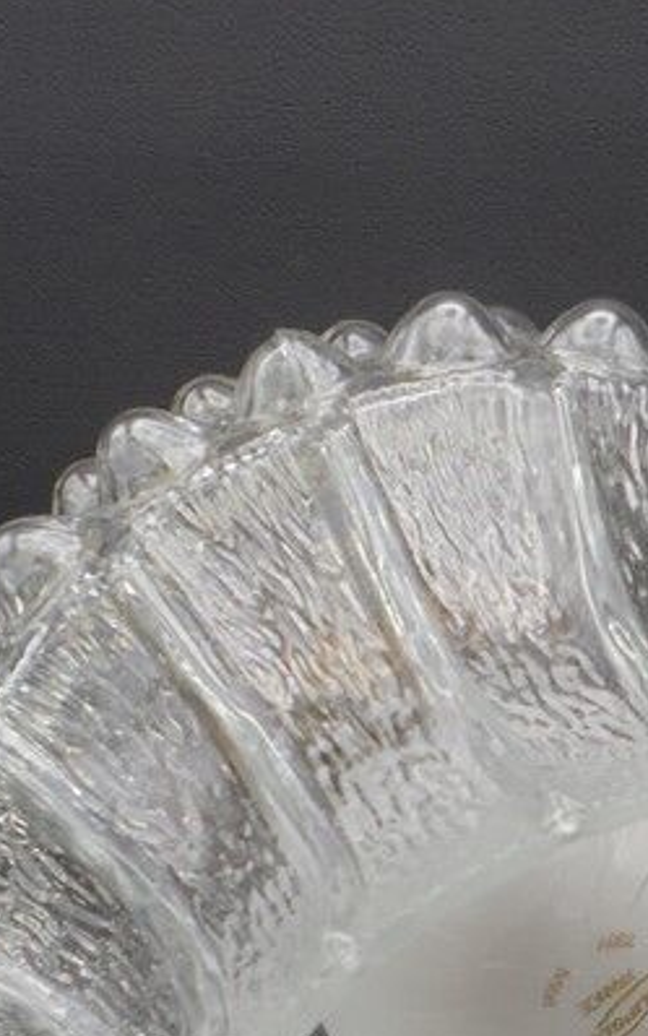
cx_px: 595
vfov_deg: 21.8
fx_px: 2569
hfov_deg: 14.2
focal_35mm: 91
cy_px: 1098
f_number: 4.2
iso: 100
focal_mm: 6.9
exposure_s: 1/60
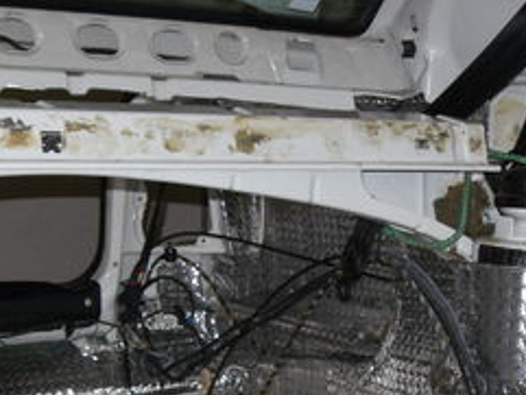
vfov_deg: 15.5
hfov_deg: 21.0
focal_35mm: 93
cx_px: 360
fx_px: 1414
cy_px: 434
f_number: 3.5
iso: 80
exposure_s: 1/45
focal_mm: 6.3
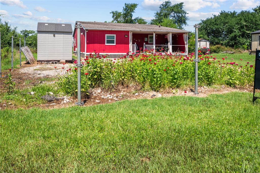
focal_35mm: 30
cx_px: 130
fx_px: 217
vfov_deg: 43.6
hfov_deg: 61.9
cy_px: 86
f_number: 7.1
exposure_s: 1/400
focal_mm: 30
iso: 100
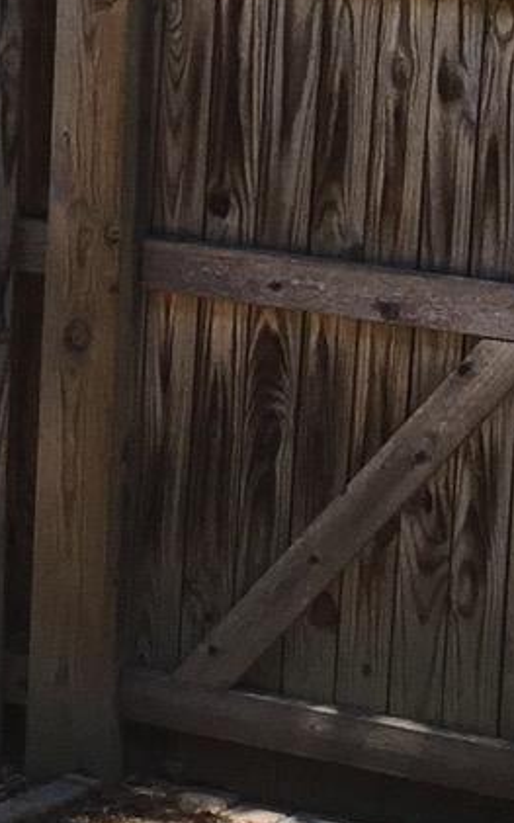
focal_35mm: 160
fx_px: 3587
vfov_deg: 13.0
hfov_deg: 8.0
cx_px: -365
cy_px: 219
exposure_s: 1/622
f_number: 2.4
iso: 25
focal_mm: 3.3
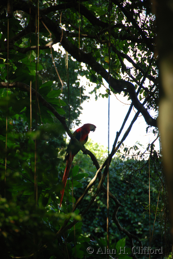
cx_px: 86
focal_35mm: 300
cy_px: 130
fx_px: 2158
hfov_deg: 4.6
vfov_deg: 6.9
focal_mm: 200
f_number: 5.6
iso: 100
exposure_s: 1/50
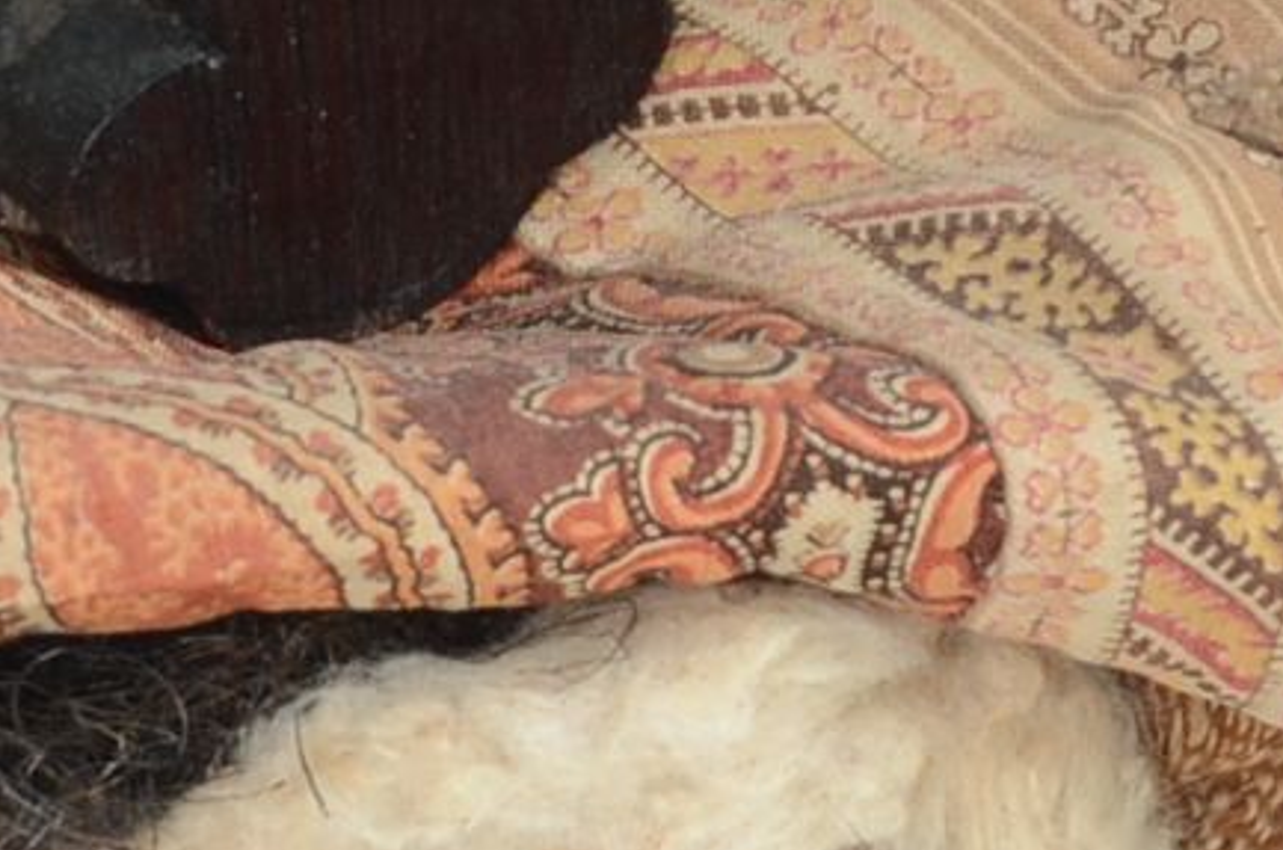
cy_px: 850
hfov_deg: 2.3
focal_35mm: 896
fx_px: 31868
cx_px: -667
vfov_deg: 1.5
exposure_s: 1/80
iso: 160
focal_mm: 105
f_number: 6.3
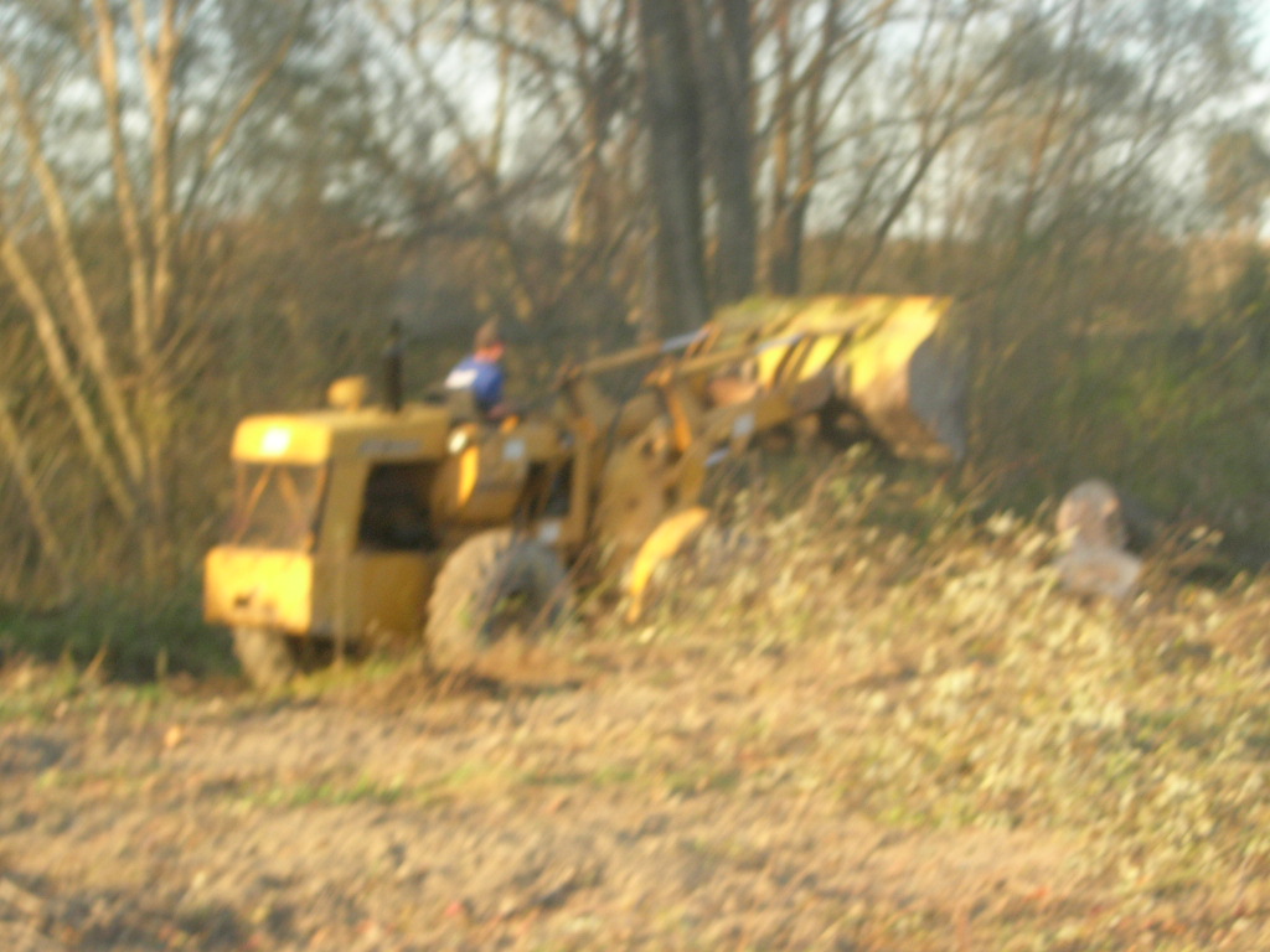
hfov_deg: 17.4
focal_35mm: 113
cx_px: 635
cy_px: 476
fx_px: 4146
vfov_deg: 13.1
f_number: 8.2
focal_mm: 23.4
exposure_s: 1/69.1
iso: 100
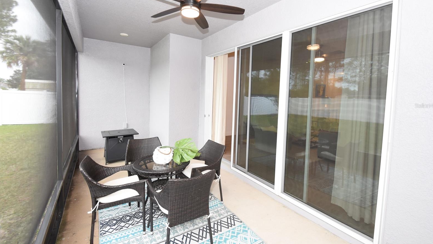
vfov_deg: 66.8
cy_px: 106
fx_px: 184
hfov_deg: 99.4
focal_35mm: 16
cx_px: 219
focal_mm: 10
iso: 900
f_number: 5.6
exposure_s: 1/60
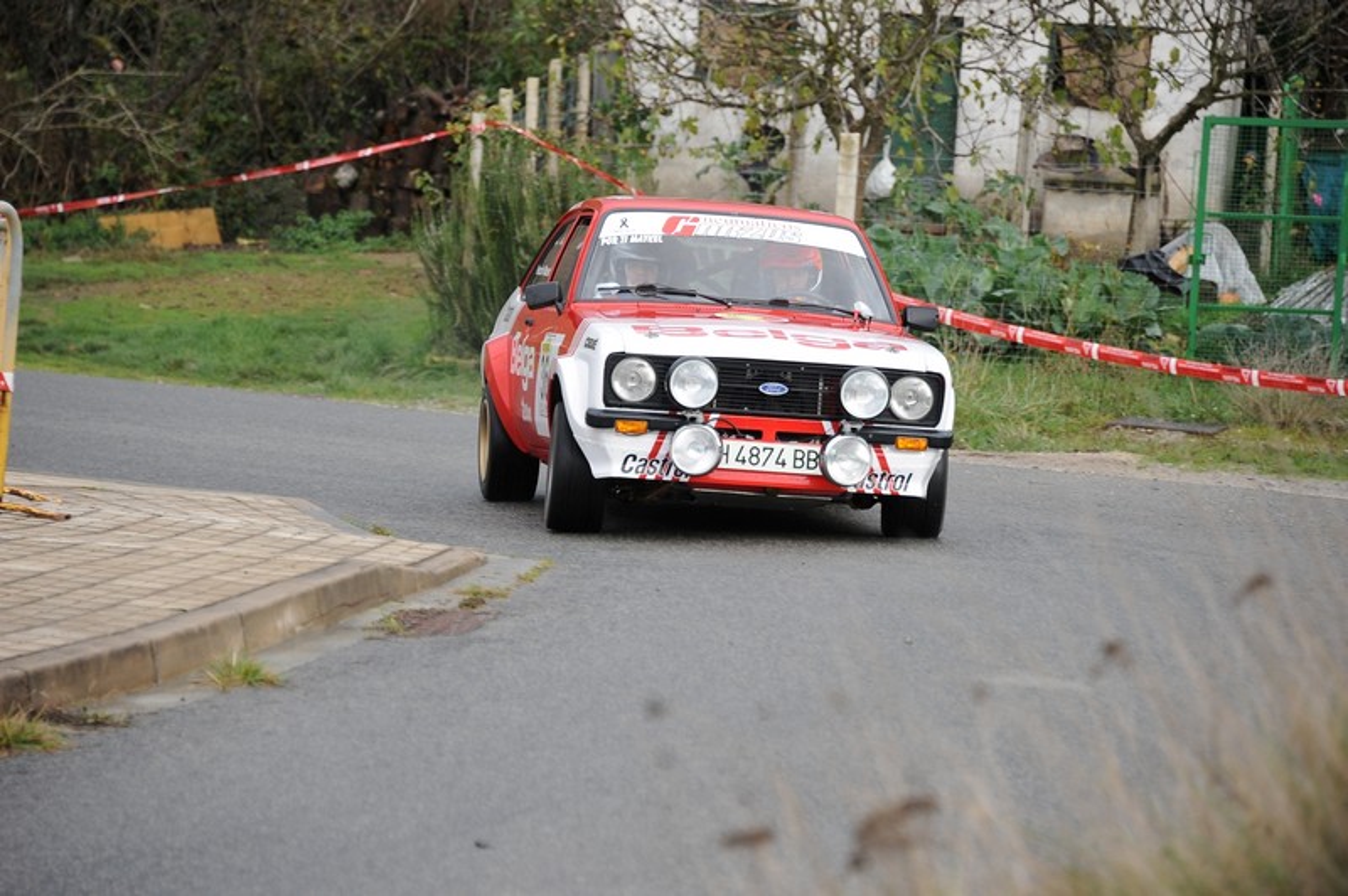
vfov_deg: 6.5
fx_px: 7857
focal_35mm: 210
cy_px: 448
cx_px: 674
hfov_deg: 9.8
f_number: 6.3
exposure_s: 1/250
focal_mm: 210
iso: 320
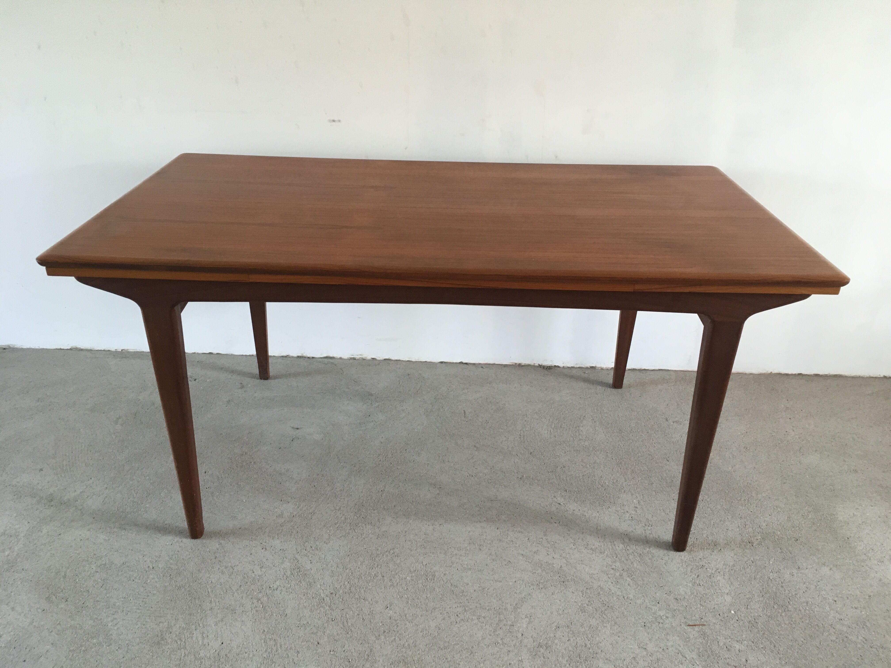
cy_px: 334
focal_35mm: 29
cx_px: 446
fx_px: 746
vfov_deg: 48.2
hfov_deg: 61.7
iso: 50
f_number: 2.2
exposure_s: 1/33
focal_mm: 4.15
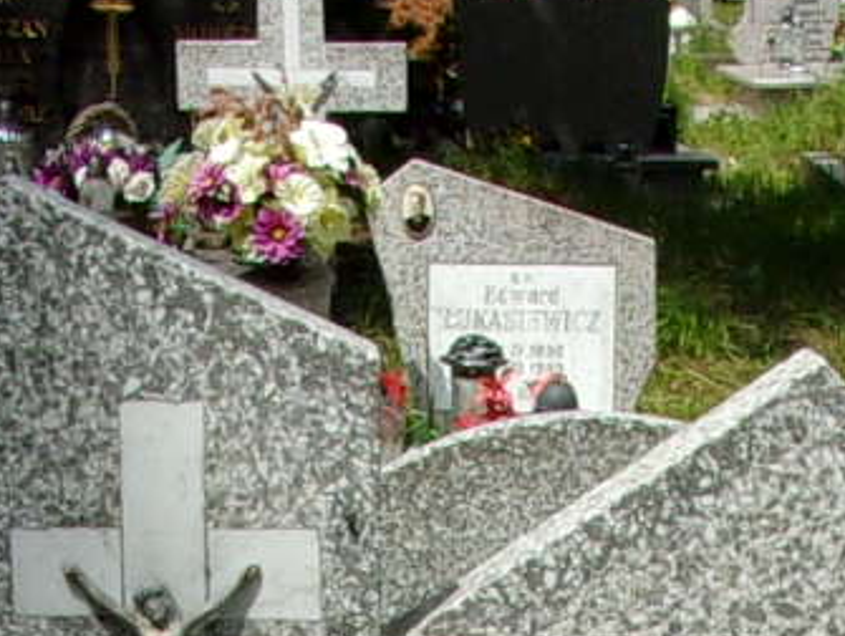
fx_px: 4179
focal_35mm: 171
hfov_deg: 11.5
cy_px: 1759
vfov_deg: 7.8
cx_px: 628
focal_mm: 5.1
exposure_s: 1/100
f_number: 10.8
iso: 80
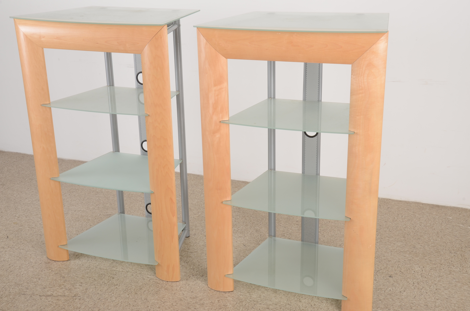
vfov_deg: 28.0
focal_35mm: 48
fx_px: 625
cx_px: 235
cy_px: 156
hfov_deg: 41.2
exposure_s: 1/125
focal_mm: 32
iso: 160
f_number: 18
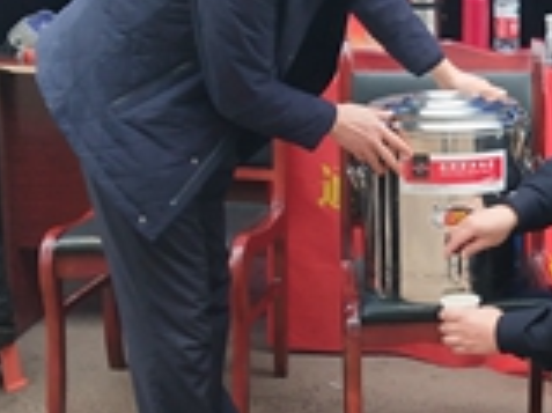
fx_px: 1928
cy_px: 198
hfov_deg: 15.9
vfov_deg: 12.2
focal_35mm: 121
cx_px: 594
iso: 127
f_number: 1.8
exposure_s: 1/100
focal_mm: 3.95
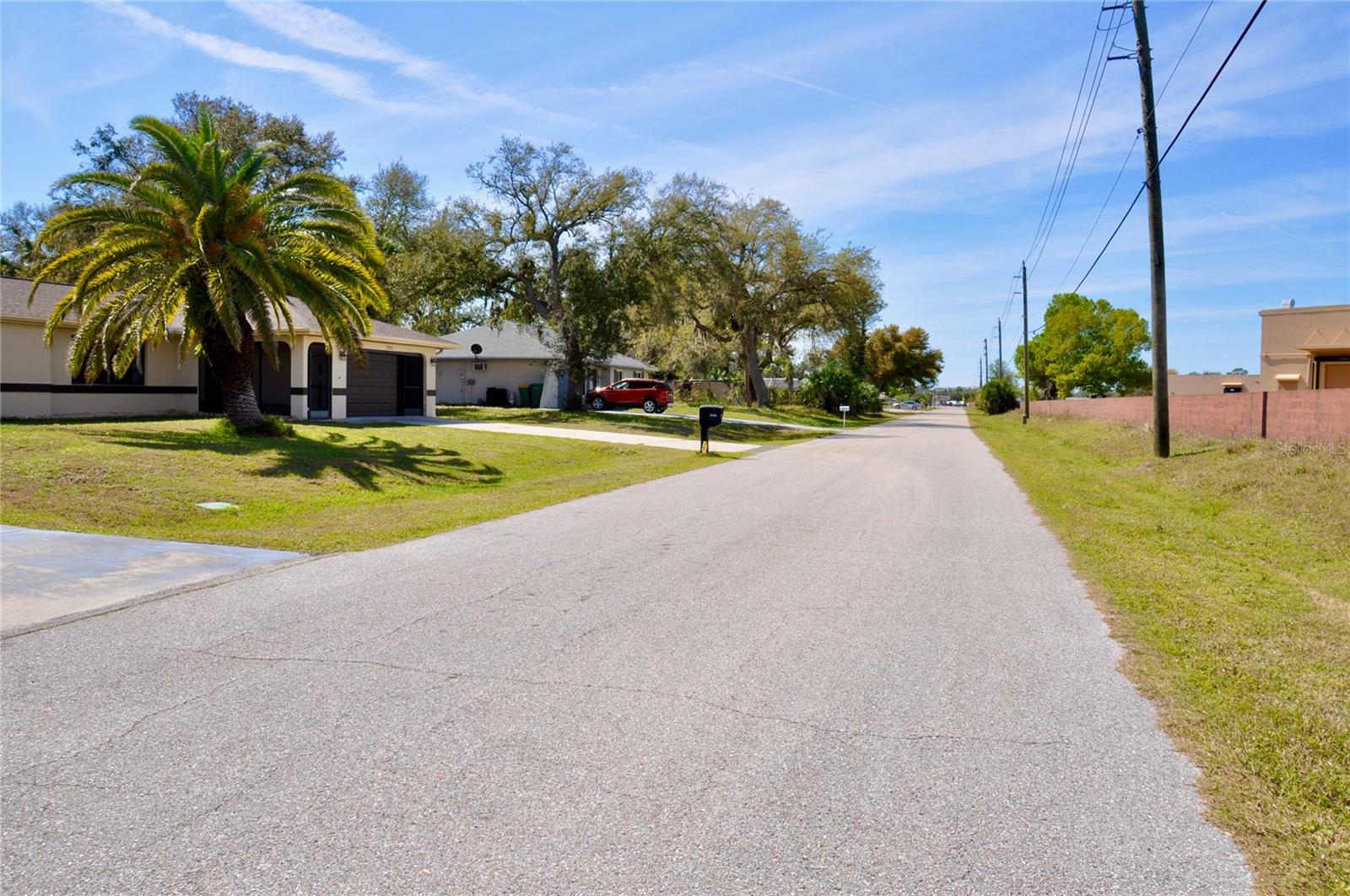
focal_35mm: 27
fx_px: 1011
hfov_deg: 67.5
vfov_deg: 47.8
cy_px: 448
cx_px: 675
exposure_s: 1/200
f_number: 14
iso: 200
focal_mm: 18
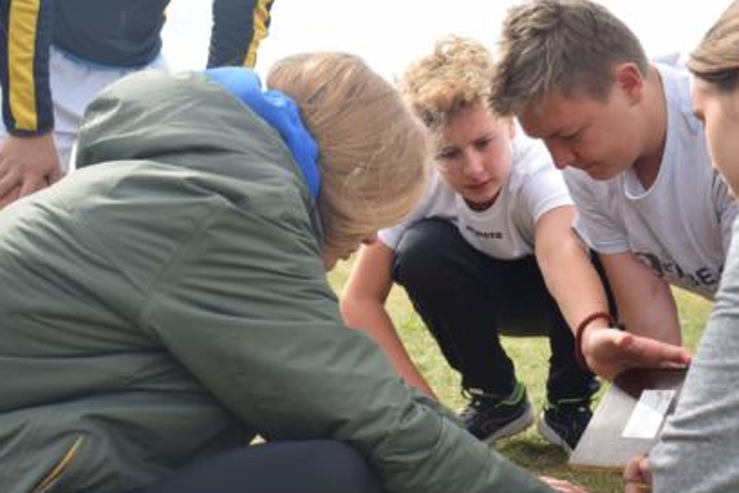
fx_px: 1129
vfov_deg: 24.6
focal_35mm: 55
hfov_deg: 36.2
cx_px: 412
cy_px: 269
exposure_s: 1/1250
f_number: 4.5
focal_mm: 30
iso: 400
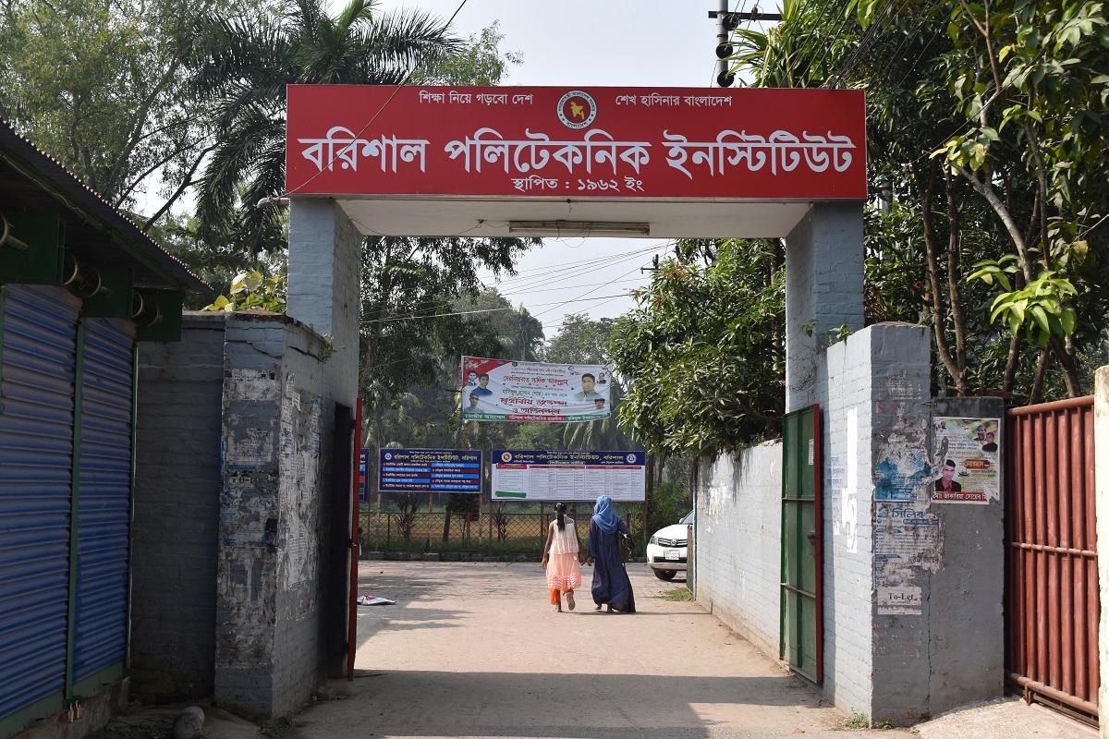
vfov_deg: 26.5
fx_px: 1571
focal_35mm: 51
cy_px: 370
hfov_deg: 38.9
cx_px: 554
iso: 110
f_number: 8
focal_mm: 34
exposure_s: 1/250
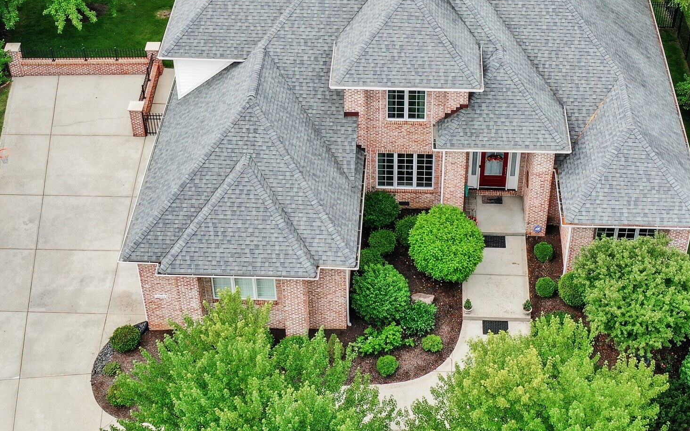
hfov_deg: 33.9
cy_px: 78
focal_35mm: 60
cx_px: 400
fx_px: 1128
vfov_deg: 21.3
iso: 100
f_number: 4.5
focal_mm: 10.26
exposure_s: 1/120
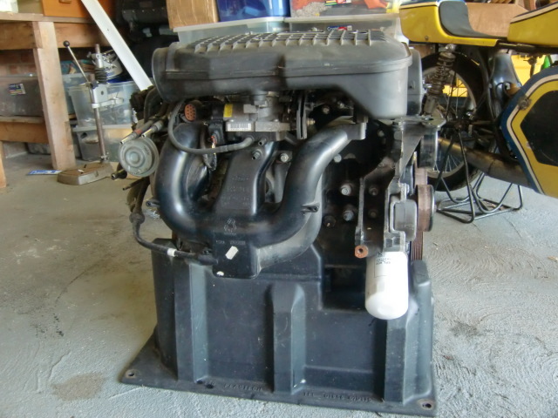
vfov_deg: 48.2
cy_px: 209
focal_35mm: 29
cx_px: 279
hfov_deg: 61.7
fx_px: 467
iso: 400
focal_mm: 5.2
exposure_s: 1/50
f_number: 3.5
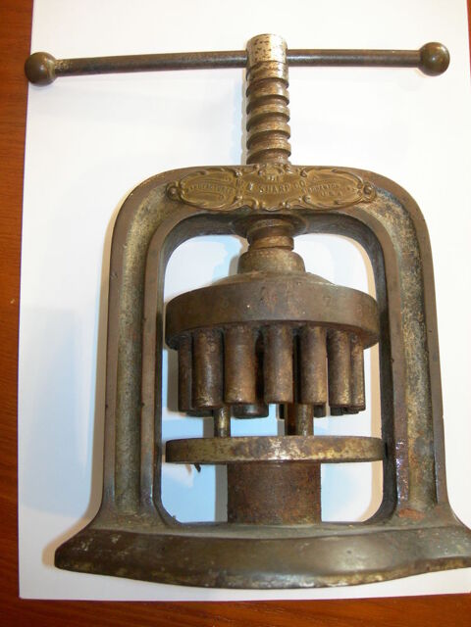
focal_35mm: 38
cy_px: 314
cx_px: 236
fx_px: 689
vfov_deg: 49.0
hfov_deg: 37.7
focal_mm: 7.8
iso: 200
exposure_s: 1/15.8
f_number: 2.8
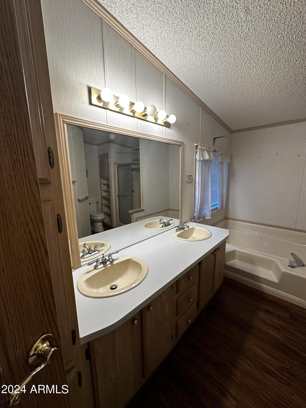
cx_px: 153
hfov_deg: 85.7
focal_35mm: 14
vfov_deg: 102.1
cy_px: 204
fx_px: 165
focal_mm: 2.22
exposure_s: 1/120
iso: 320
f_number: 2.2
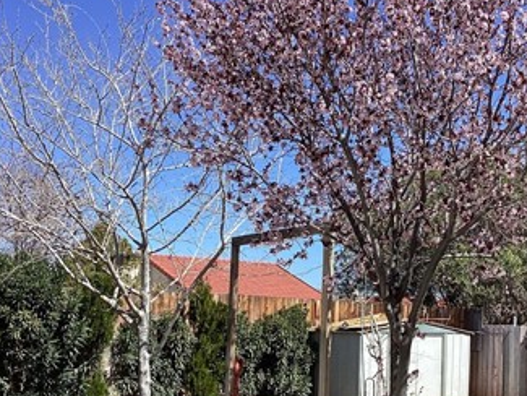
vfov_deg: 23.5
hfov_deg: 31.4
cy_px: 339
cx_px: 352
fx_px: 929
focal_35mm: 61
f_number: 2.4
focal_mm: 3.3
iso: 25
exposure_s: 1/1314
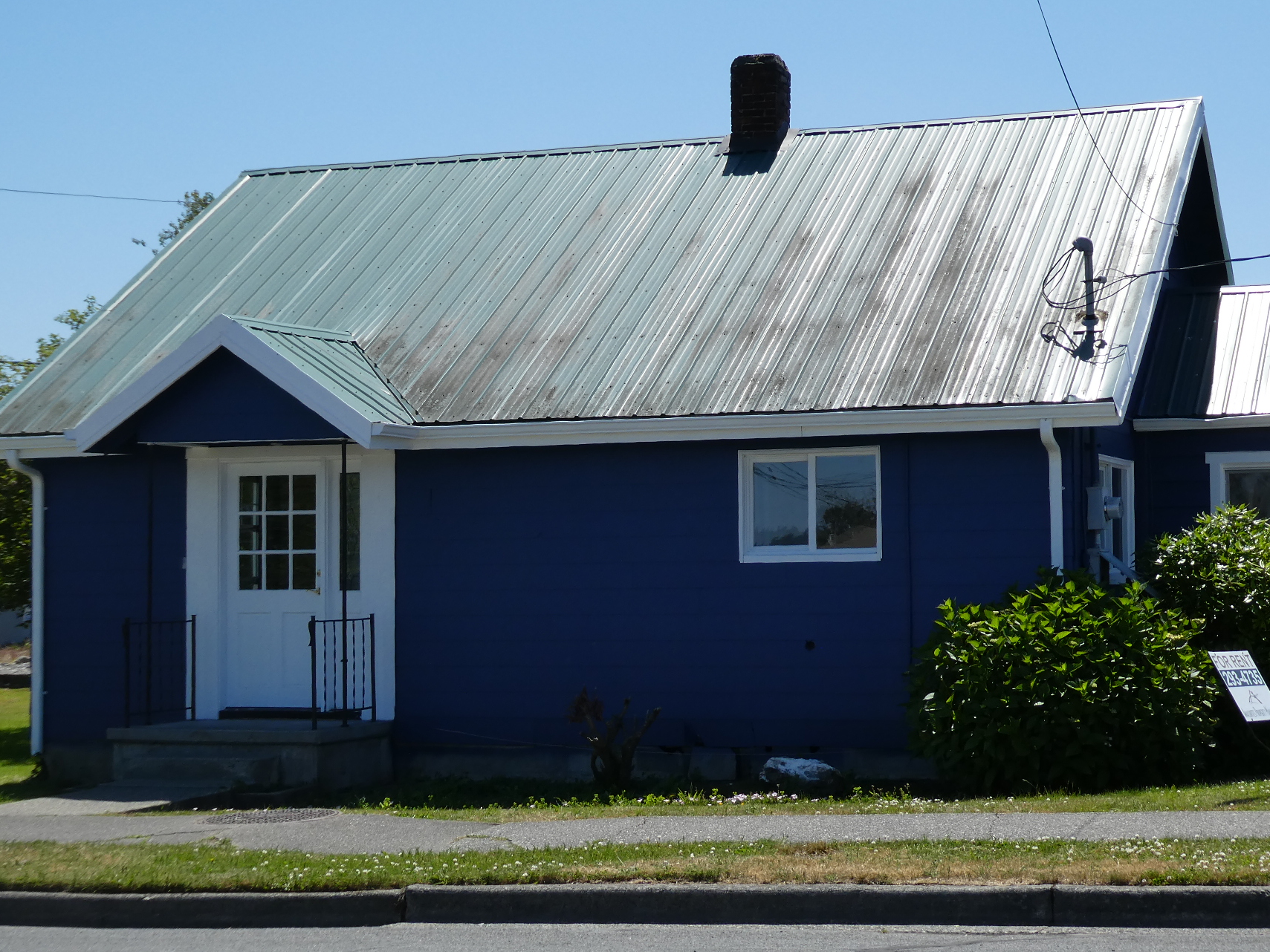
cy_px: 466
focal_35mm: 66
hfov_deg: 29.4
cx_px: 723
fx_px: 2422
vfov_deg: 22.3
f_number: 4
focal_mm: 8.4
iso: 80
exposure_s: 1/640
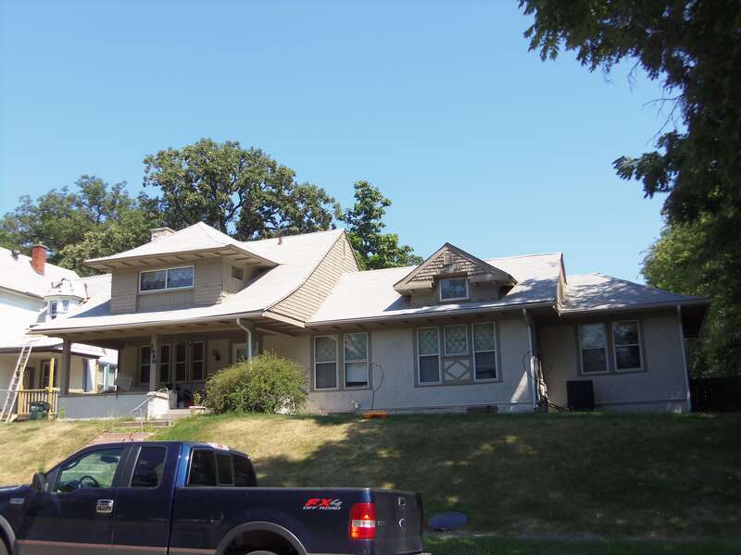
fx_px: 813
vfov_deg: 37.7
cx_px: 370
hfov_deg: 49.0
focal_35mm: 38
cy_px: 278
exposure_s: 1/200
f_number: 4.3
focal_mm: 6.8
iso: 64
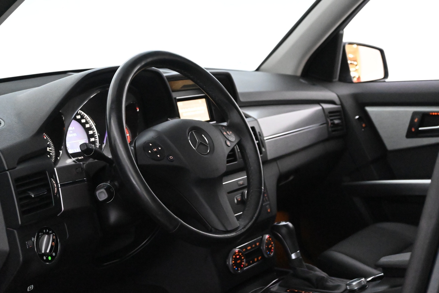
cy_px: 146
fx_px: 713
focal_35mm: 58
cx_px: 220
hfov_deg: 34.2
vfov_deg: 23.2
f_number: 5.6
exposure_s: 1/60
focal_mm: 39
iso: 14400
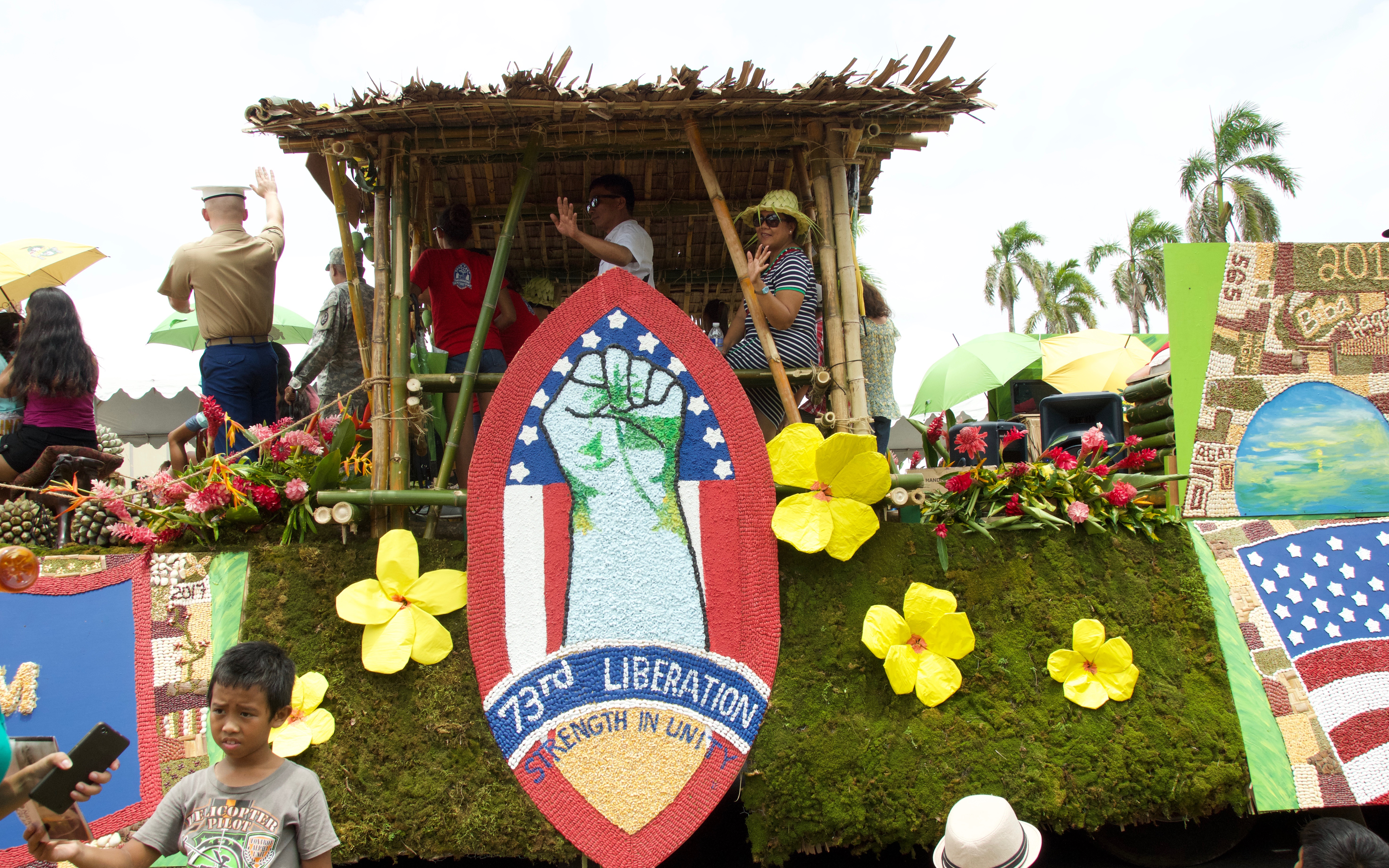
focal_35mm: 28
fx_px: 1060
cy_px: 454
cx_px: 696
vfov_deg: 44.5
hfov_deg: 66.5
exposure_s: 1/500
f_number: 9
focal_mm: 18
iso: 400
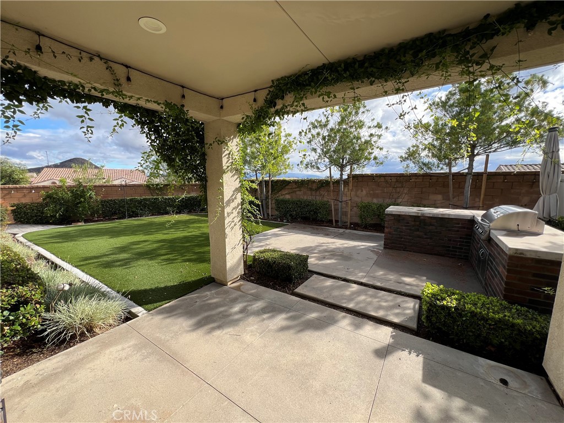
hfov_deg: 106.2
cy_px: 212
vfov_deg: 89.9
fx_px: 212
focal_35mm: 13
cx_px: 282
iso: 32
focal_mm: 1.57
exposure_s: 1/704
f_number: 1.8
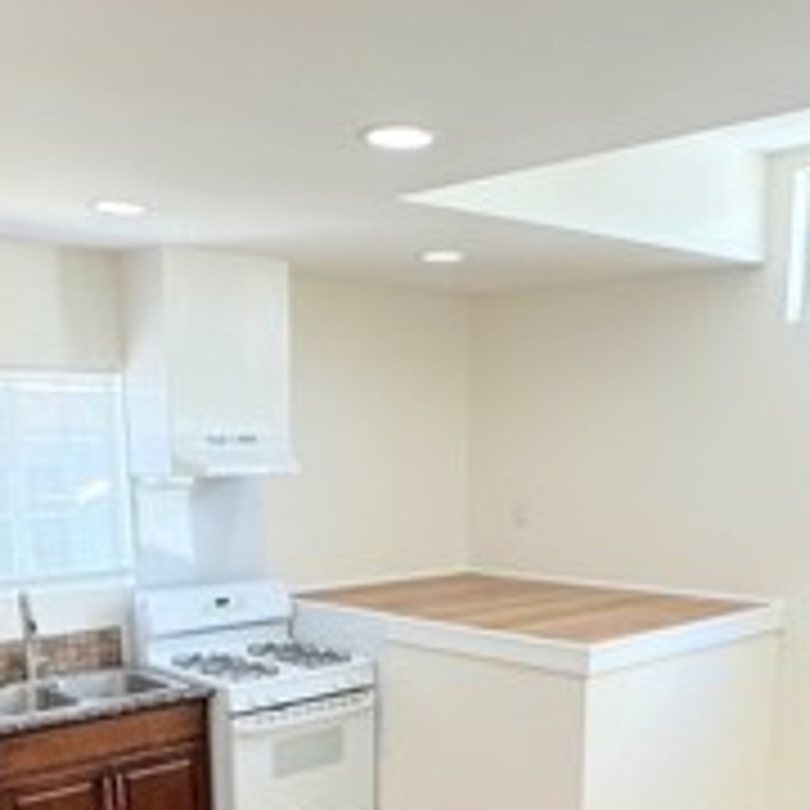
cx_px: 374
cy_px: 765
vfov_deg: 35.5
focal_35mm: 44
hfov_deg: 38.3
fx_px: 1165
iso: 80
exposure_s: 1/120
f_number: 2.2
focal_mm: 2.22
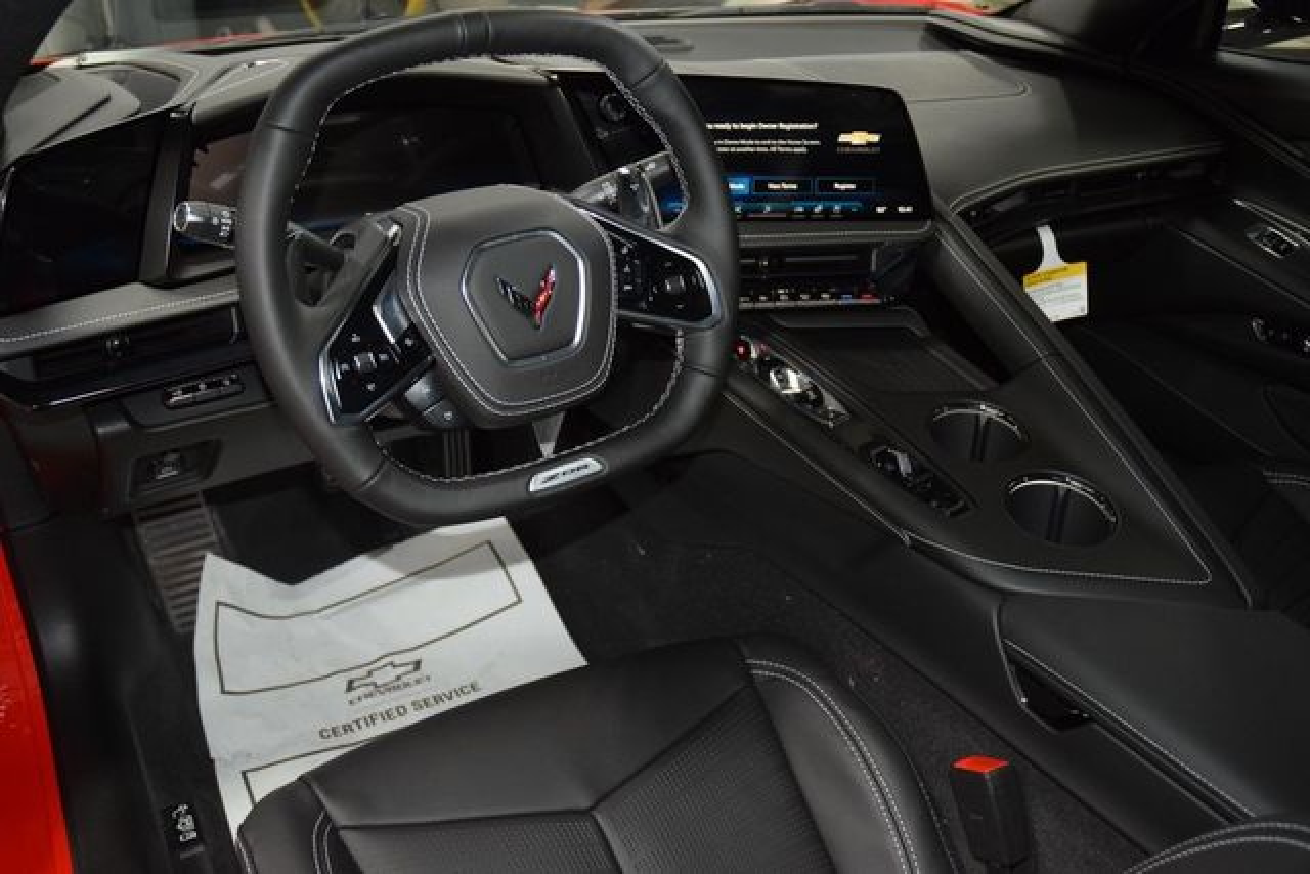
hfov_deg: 57.2
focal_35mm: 33
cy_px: 437
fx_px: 1201
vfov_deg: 40.0
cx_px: 655
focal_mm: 22
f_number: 3.5
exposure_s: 1/100
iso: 2200
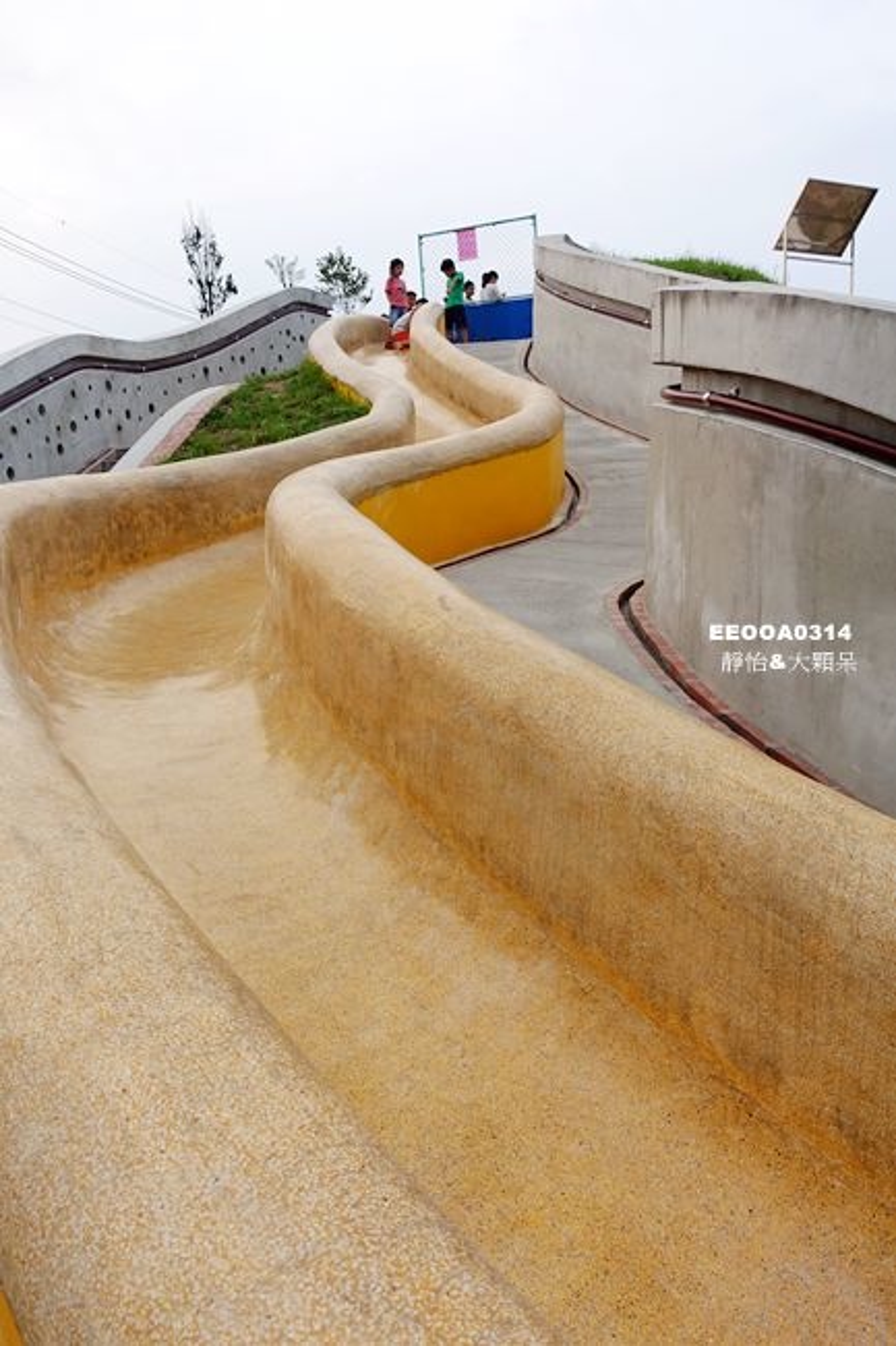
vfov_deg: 73.8
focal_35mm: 24
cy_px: 673
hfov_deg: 53.1
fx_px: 896
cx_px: 448
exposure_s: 1/250
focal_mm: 8.8
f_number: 4
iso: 125
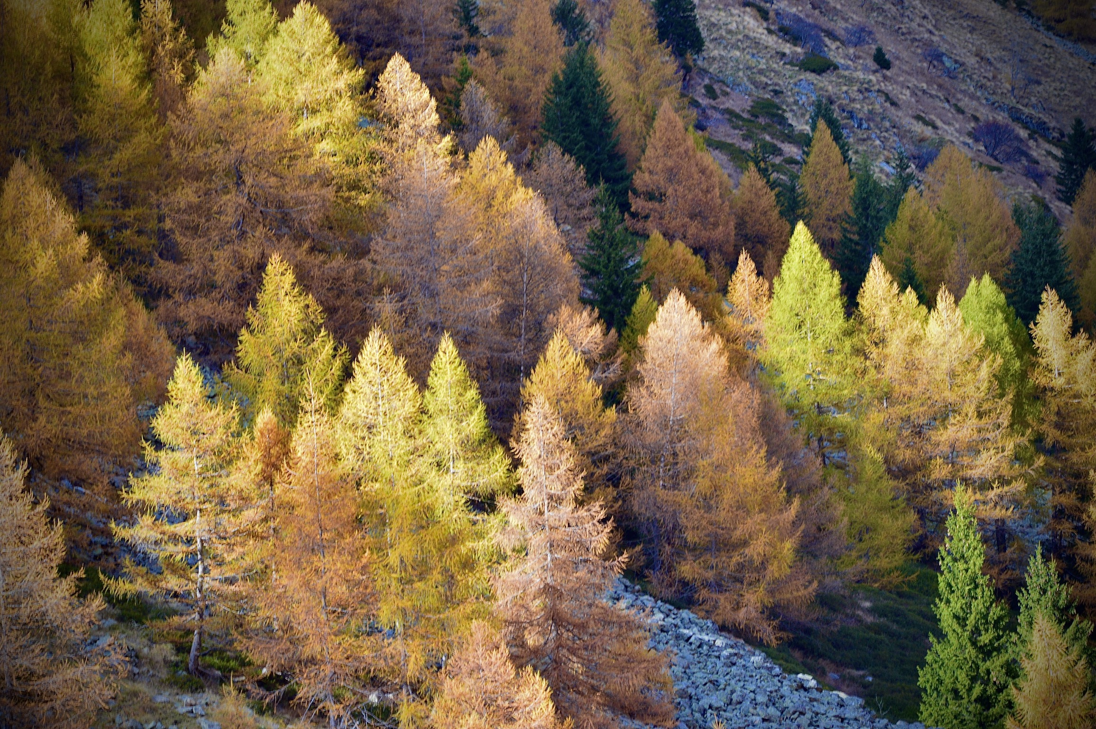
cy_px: 364
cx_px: 548
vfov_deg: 9.6
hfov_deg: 14.4
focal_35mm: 142
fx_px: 4335
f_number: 16
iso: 400
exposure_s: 1/15
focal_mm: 95
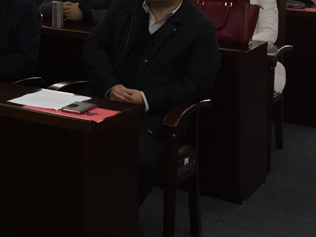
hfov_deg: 18.9
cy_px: -97
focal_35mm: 90
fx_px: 822
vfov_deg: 15.4
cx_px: -172
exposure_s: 1/30
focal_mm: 4.15
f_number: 2.2
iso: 80
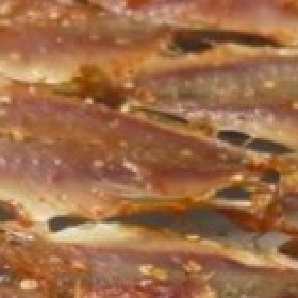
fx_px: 1217
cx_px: -70
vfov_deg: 13.4
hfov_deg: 13.5
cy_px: 396
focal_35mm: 125
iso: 100
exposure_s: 1/320
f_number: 8
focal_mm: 5.5
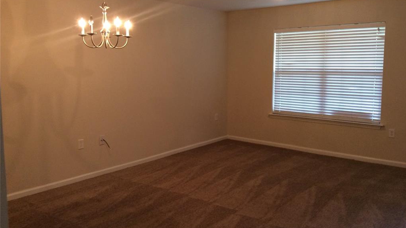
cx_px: 204
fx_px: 377
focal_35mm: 35
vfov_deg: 33.7
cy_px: 102
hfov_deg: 56.6
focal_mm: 3.3
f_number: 2.4
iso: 80
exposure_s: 1/24
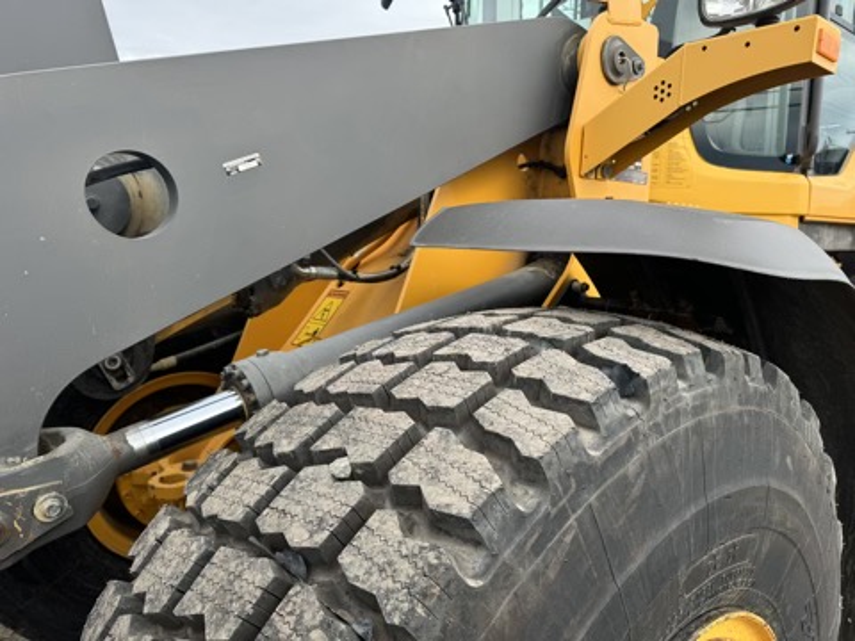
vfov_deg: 56.8
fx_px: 593
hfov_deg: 71.6
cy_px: 320
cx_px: 428
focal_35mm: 24
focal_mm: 6.76
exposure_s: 1/693
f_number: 1.78
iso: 80
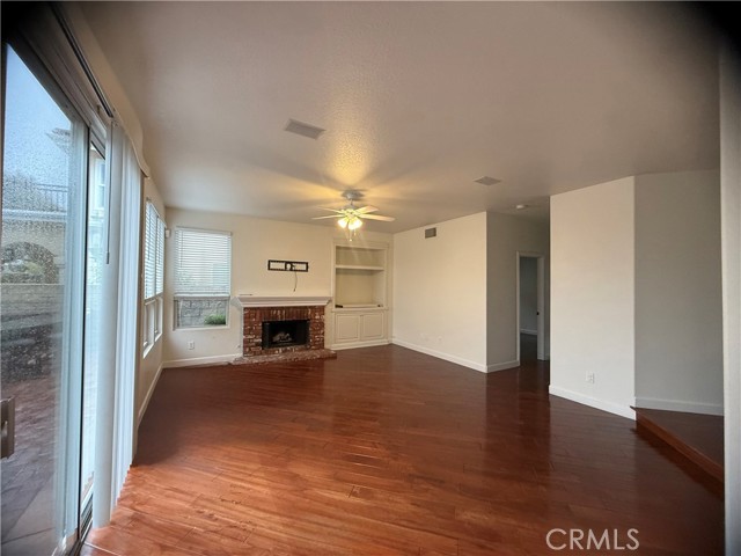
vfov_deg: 85.7
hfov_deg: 102.1
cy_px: 278
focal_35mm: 14
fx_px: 300
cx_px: 370
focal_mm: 2.22
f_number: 2.2
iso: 320
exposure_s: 1/60
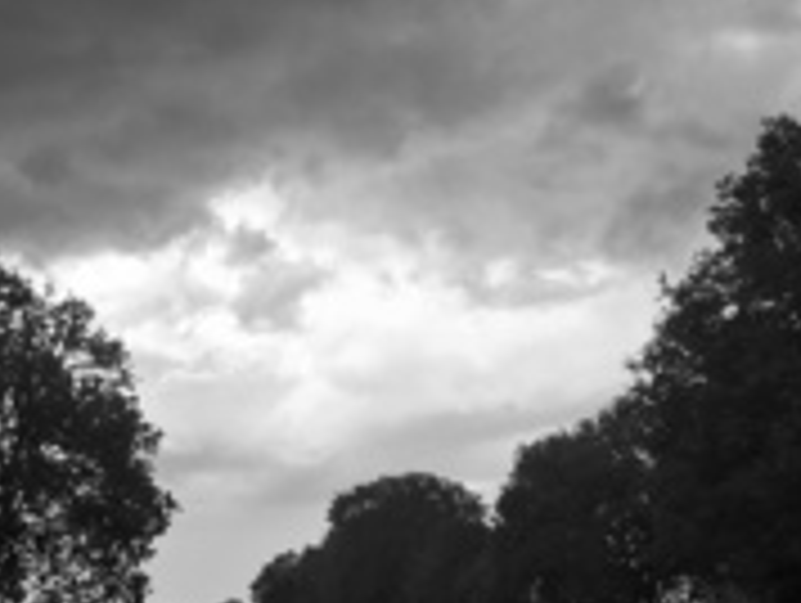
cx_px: -9
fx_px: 1506
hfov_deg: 27.9
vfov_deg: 22.5
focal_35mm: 65
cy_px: 436
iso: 25
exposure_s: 1/208
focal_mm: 4.15
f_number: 2.2
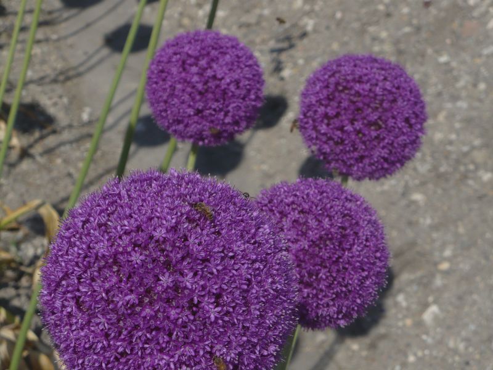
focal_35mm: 139
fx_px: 1980
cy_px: 185
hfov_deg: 14.2
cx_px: 246
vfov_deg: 10.7
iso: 100
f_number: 11
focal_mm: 22.9
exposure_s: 1/250
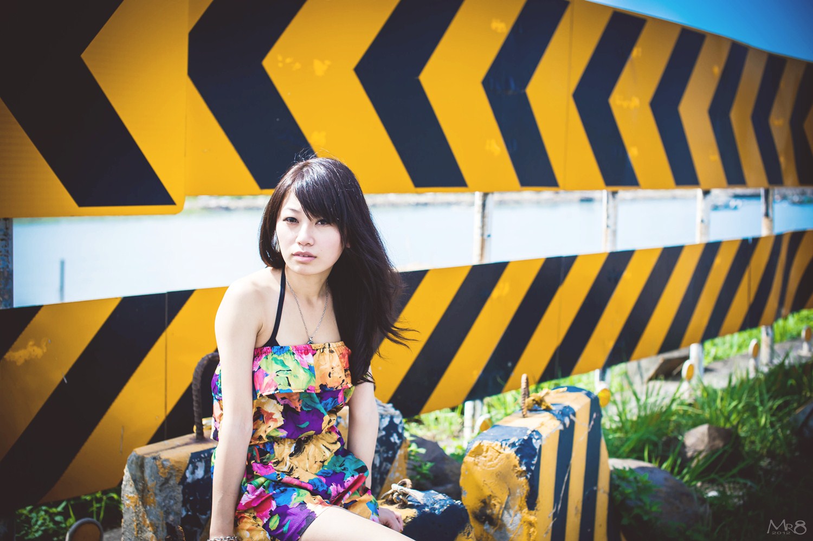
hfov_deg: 39.6
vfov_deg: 27.0
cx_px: 406
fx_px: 1128
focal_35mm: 50
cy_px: 270
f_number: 3.5
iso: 250
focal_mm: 50
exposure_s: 1/2000
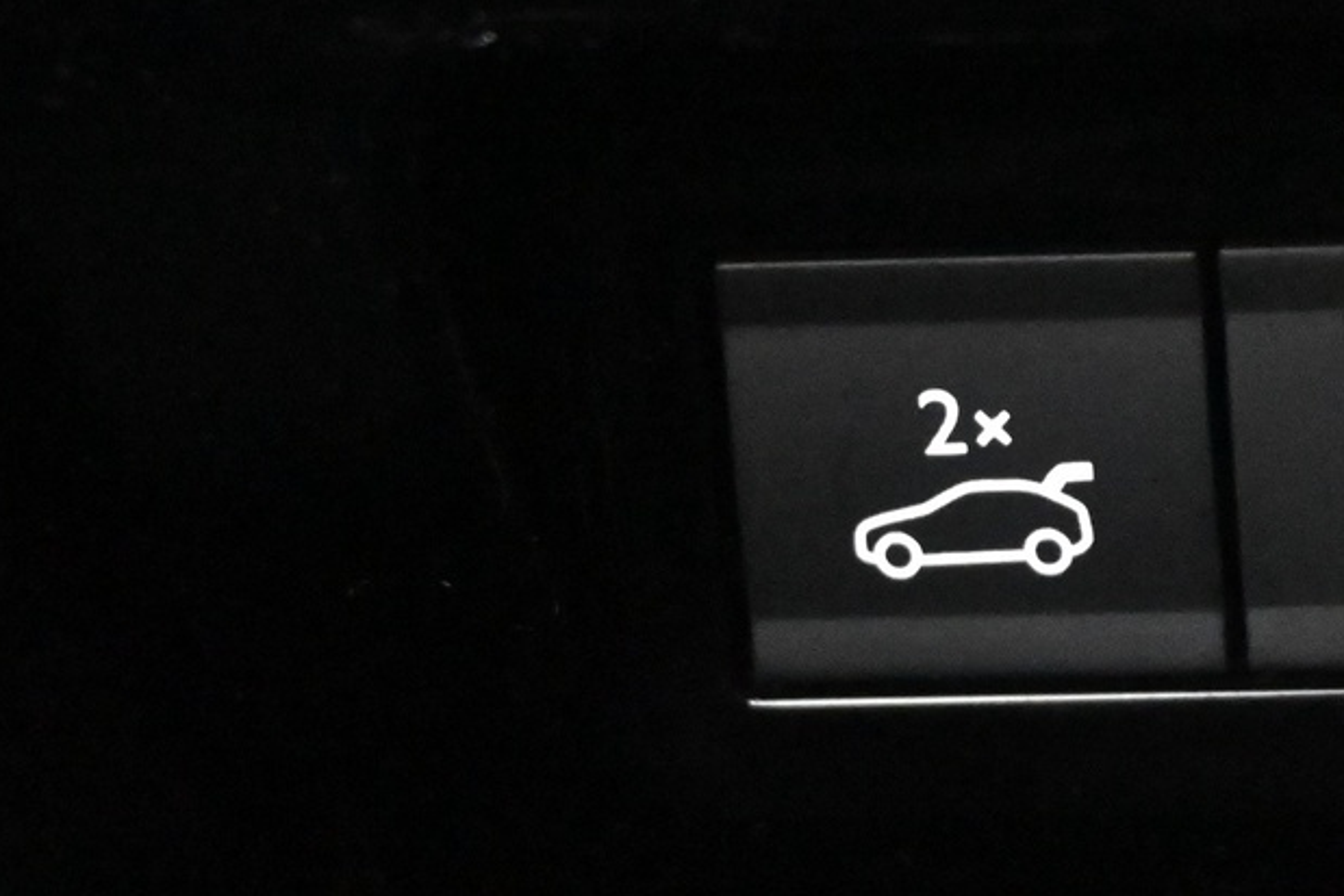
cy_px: 542
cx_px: 1715
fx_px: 4617
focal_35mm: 124
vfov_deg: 11.1
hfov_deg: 15.8
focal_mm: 31.5
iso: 14400
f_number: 5
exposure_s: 1/50
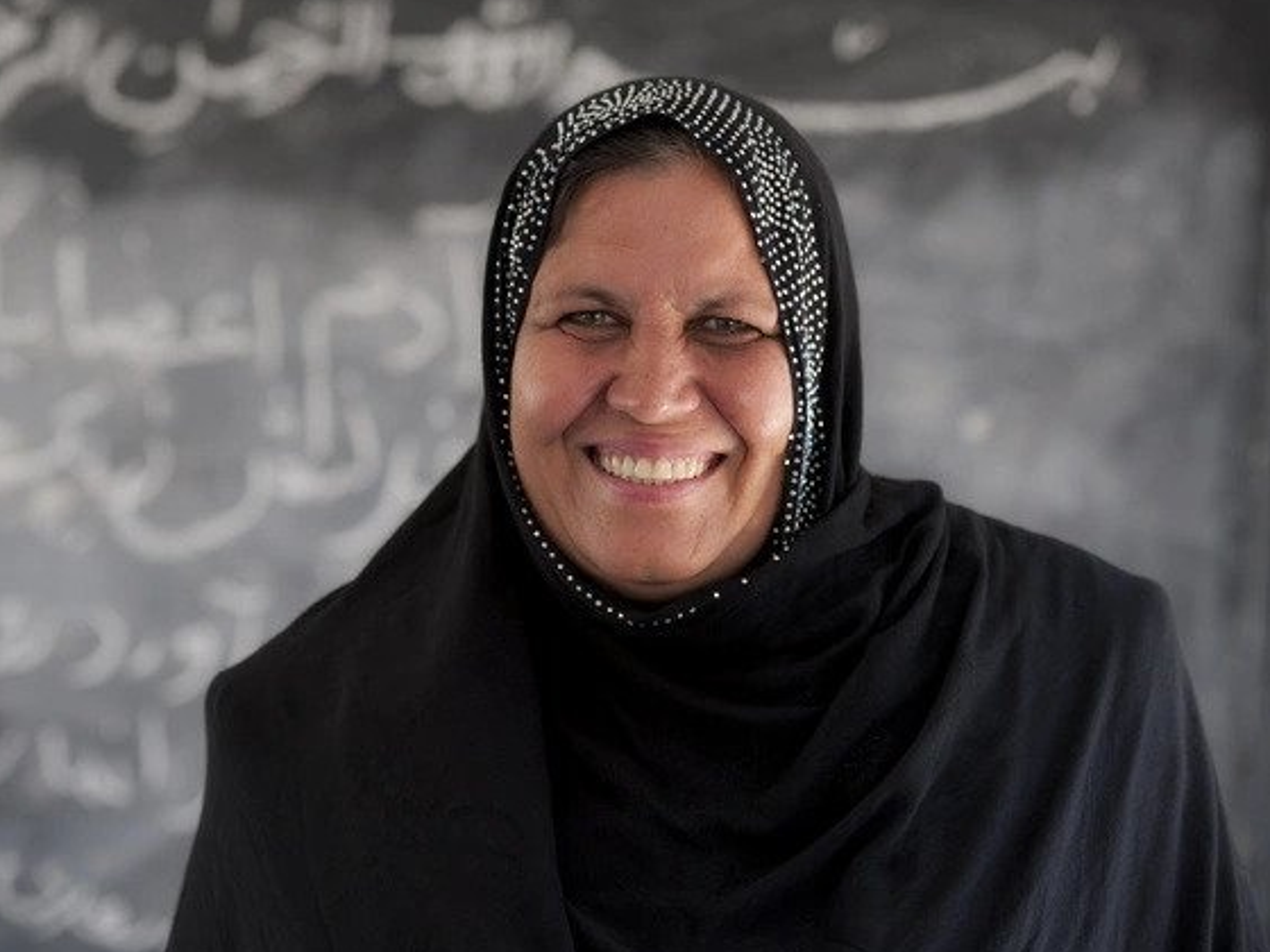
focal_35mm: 120
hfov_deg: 16.4
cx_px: 517
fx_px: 4403
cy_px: 487
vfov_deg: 12.3
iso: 400
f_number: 3.2
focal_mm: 105
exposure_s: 1/125
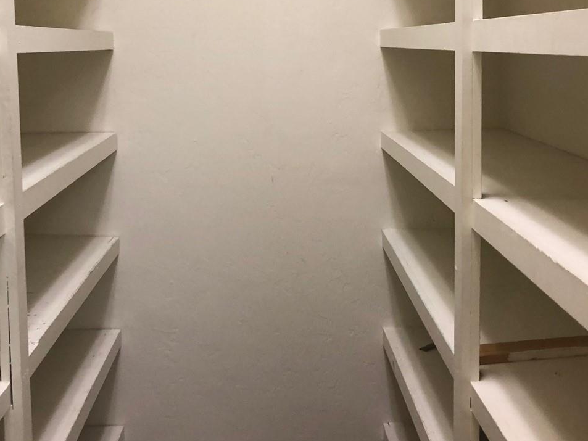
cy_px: 104
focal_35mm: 47
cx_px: 243
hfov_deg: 40.3
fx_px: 798
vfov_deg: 30.3
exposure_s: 1/17
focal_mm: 3.99
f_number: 1.8
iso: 40
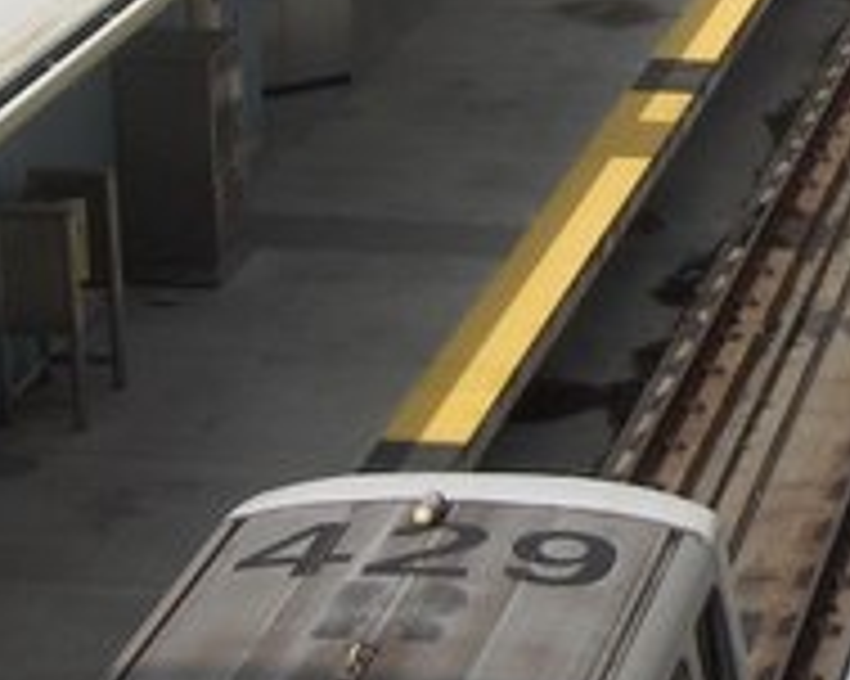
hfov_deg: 11.6
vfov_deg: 9.5
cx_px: 1178
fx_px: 4048
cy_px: -72
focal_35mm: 161
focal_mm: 8
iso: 50
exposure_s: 1/543
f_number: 4.8
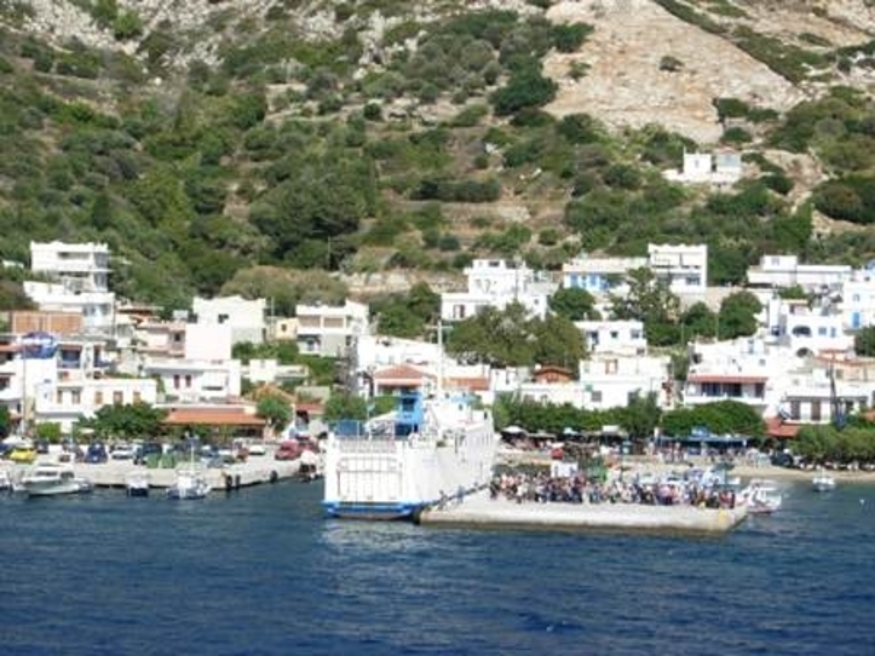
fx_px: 2604
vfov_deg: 14.4
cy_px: 328
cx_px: 438
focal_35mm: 103
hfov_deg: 19.1
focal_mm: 21.5
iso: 50
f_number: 5.8
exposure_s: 1/373
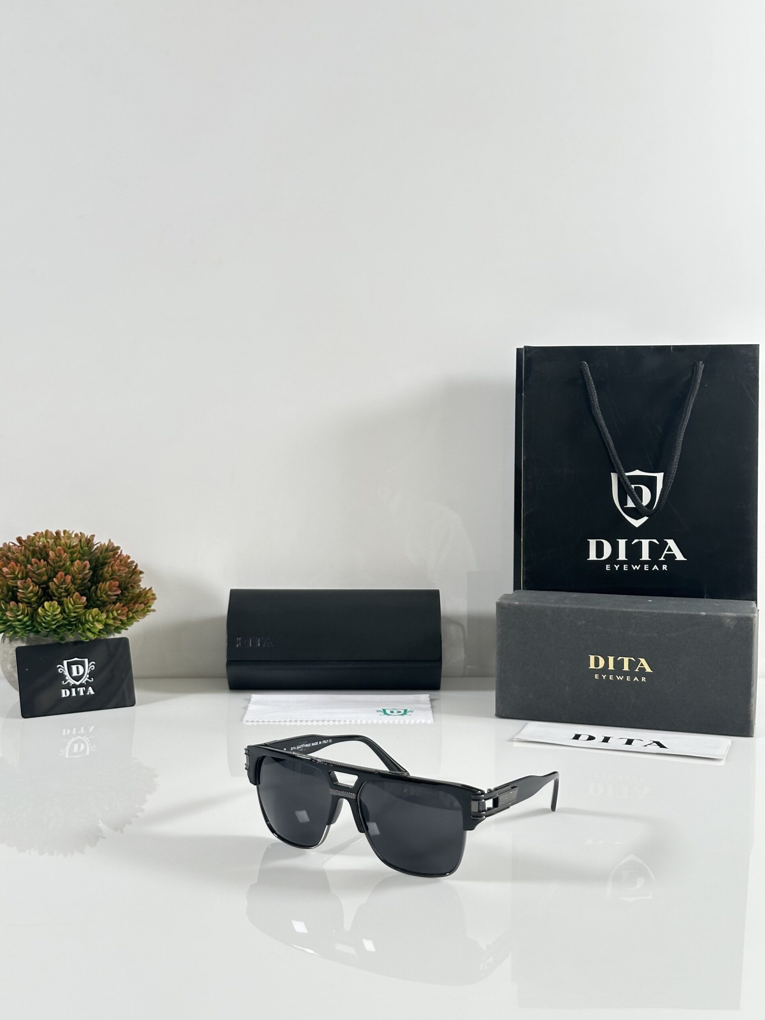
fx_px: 1414
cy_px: 510
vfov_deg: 39.7
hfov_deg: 30.3
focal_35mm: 48
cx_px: 382
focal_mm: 6.86
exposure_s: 1/100
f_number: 1.78
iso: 80
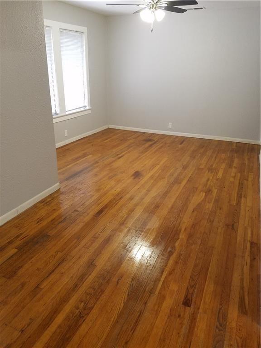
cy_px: 174
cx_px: 130
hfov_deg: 53.1
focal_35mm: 26
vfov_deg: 67.3
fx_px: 261
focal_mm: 4.2
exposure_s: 1/30
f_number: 1.7
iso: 160
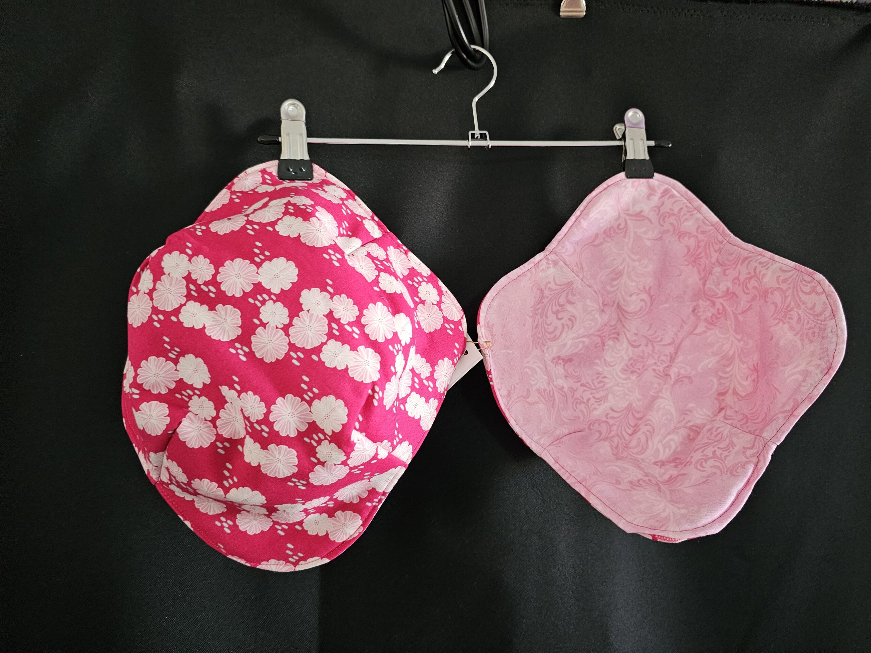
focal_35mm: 23
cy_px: 326
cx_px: 436
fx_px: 579
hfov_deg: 73.9
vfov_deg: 58.9
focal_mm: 6.3
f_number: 1.7
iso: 500
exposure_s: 1/60
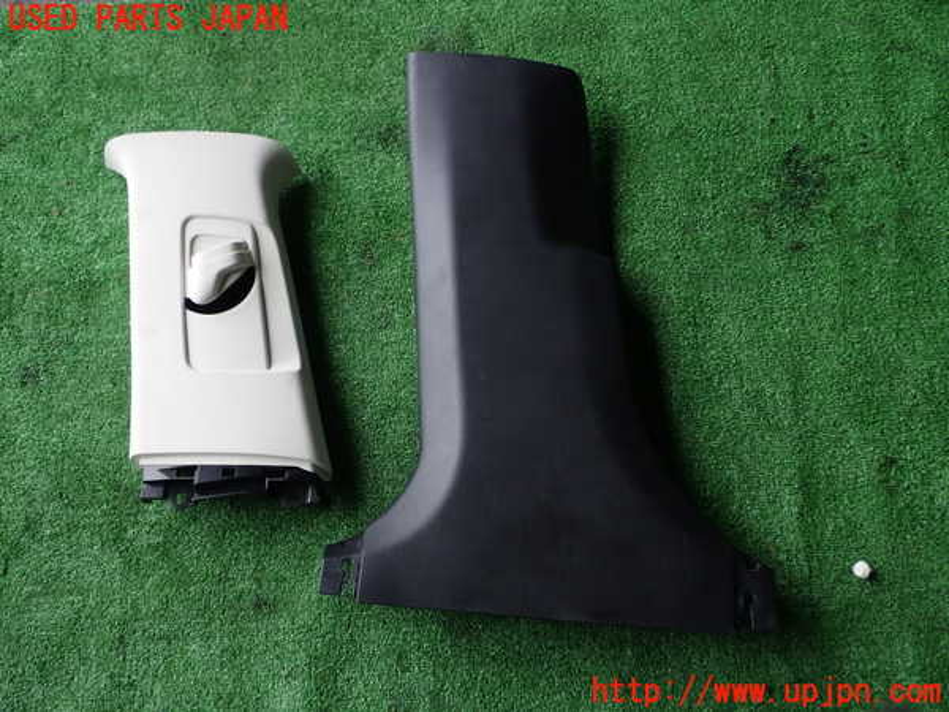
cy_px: 356
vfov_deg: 39.7
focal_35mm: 36
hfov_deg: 51.4
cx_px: 474
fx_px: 987
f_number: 2.5
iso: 125
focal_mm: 6.37
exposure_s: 1/80
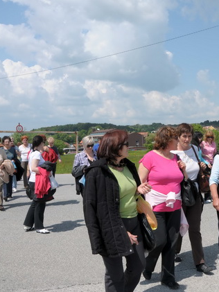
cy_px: 144
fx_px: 337
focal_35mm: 40
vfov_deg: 46.8
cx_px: 183
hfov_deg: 34.6
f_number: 10
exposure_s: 1/400
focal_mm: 18
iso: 200
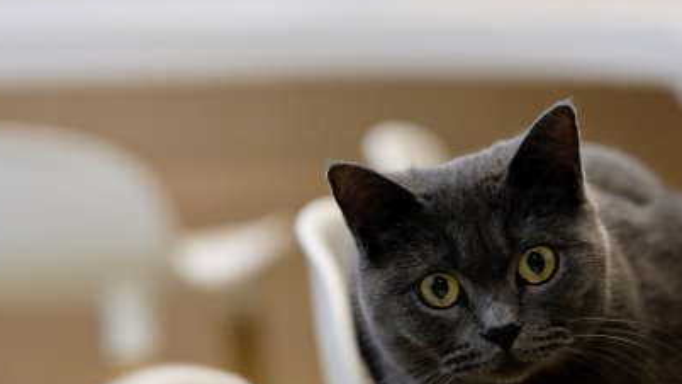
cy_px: 328
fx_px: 2423
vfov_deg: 9.0
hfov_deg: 16.0
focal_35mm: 134
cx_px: 387
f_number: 1.2
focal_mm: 56
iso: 1250
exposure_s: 1/250
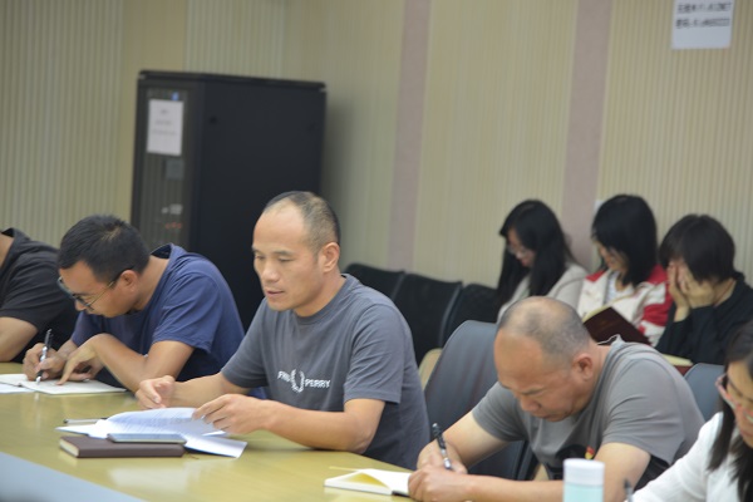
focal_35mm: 120
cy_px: 251
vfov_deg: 11.4
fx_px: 2510
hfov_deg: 17.1
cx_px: 376
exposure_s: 1/13
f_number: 4
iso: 100
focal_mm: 120
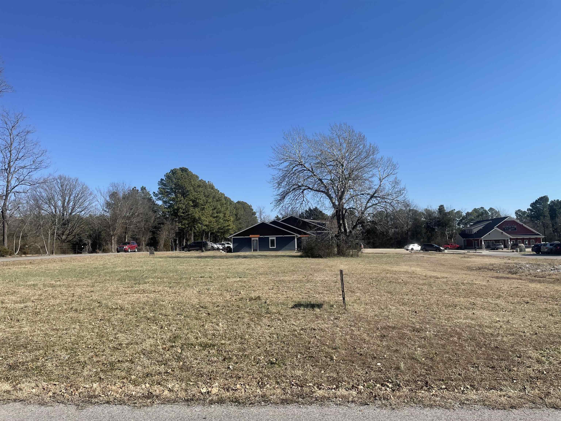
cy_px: 210
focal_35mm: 26
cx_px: 280
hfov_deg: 67.3
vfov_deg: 53.1
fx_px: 421
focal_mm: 4.2
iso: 32
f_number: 1.6
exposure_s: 1/3125
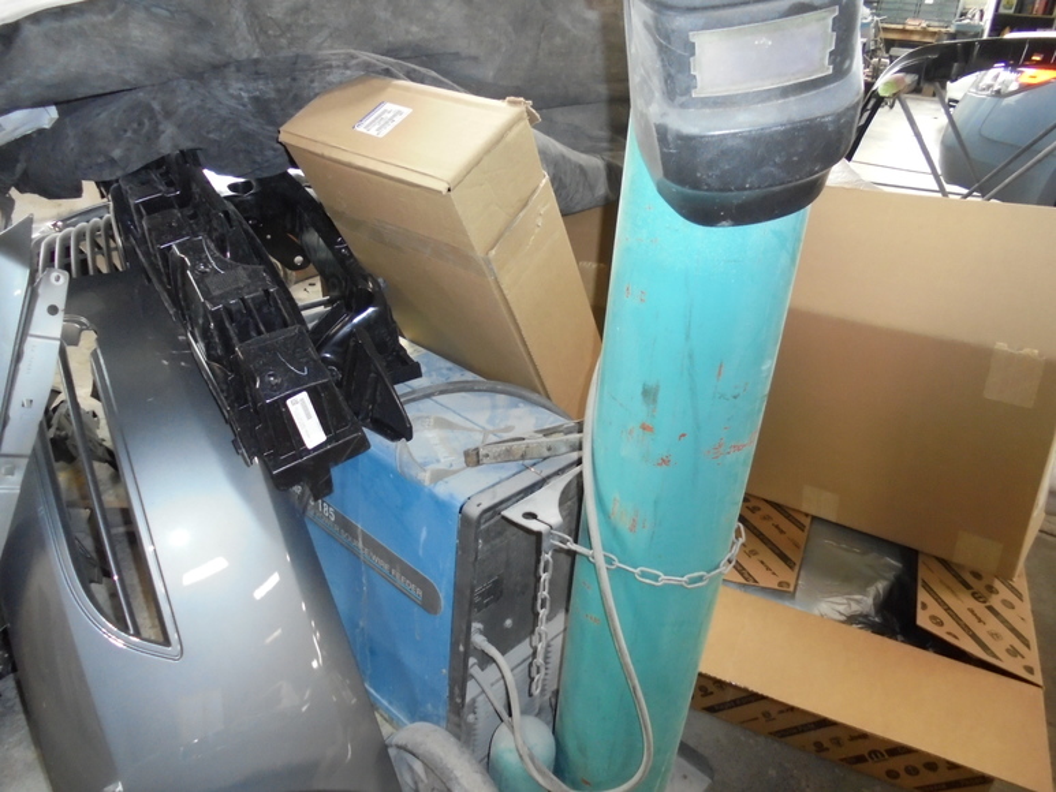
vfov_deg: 53.1
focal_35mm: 26
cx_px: 528
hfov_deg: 67.3
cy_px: 396
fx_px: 793
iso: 400
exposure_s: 1/30
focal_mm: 4.6
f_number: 3.5
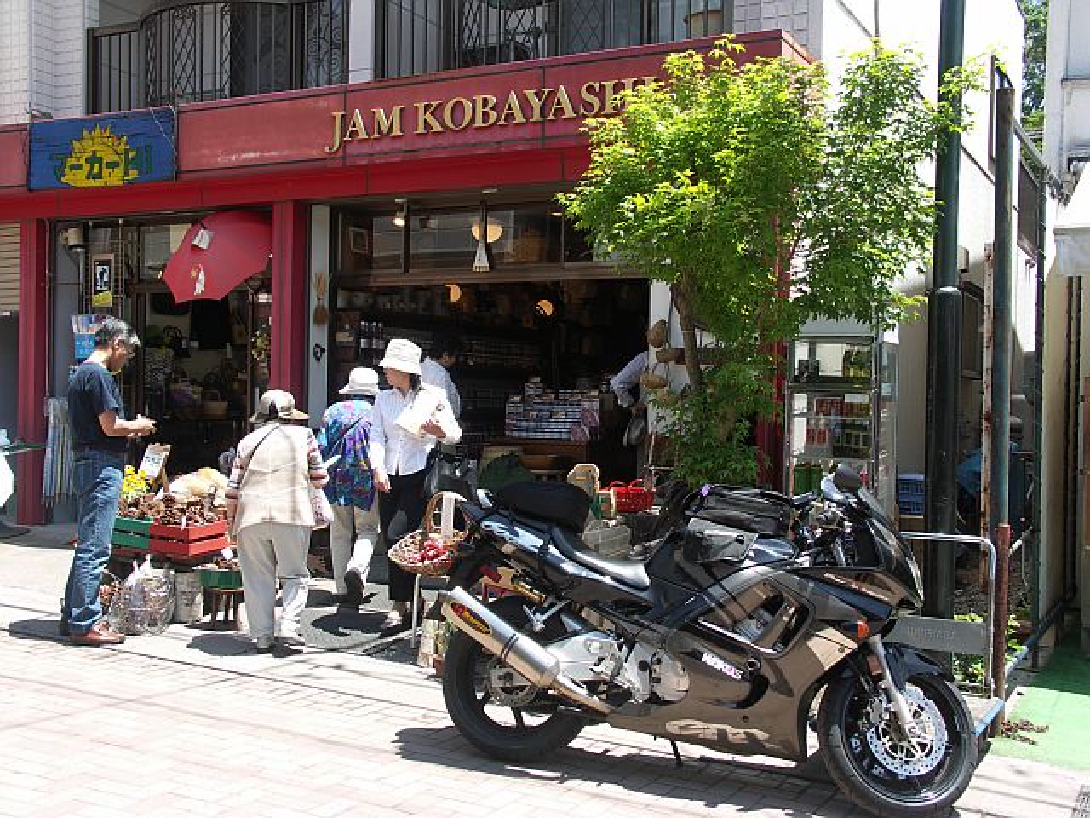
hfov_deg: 50.1
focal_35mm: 37
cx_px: 545
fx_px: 1165
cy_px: 409
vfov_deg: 38.7
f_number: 4
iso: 50
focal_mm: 9.7
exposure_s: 1/125
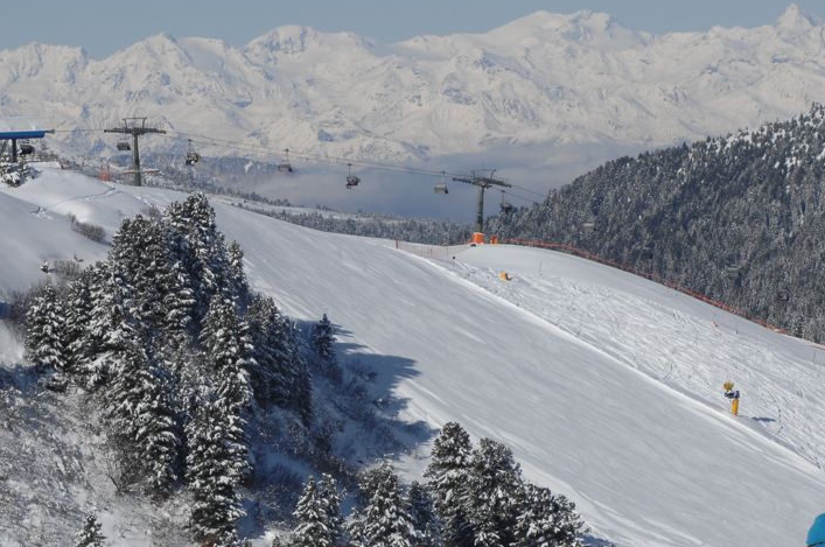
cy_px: 465
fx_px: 5720
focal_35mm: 250
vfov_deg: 5.5
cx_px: 337
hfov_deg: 8.2
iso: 200
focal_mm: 92
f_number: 11
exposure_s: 1/640
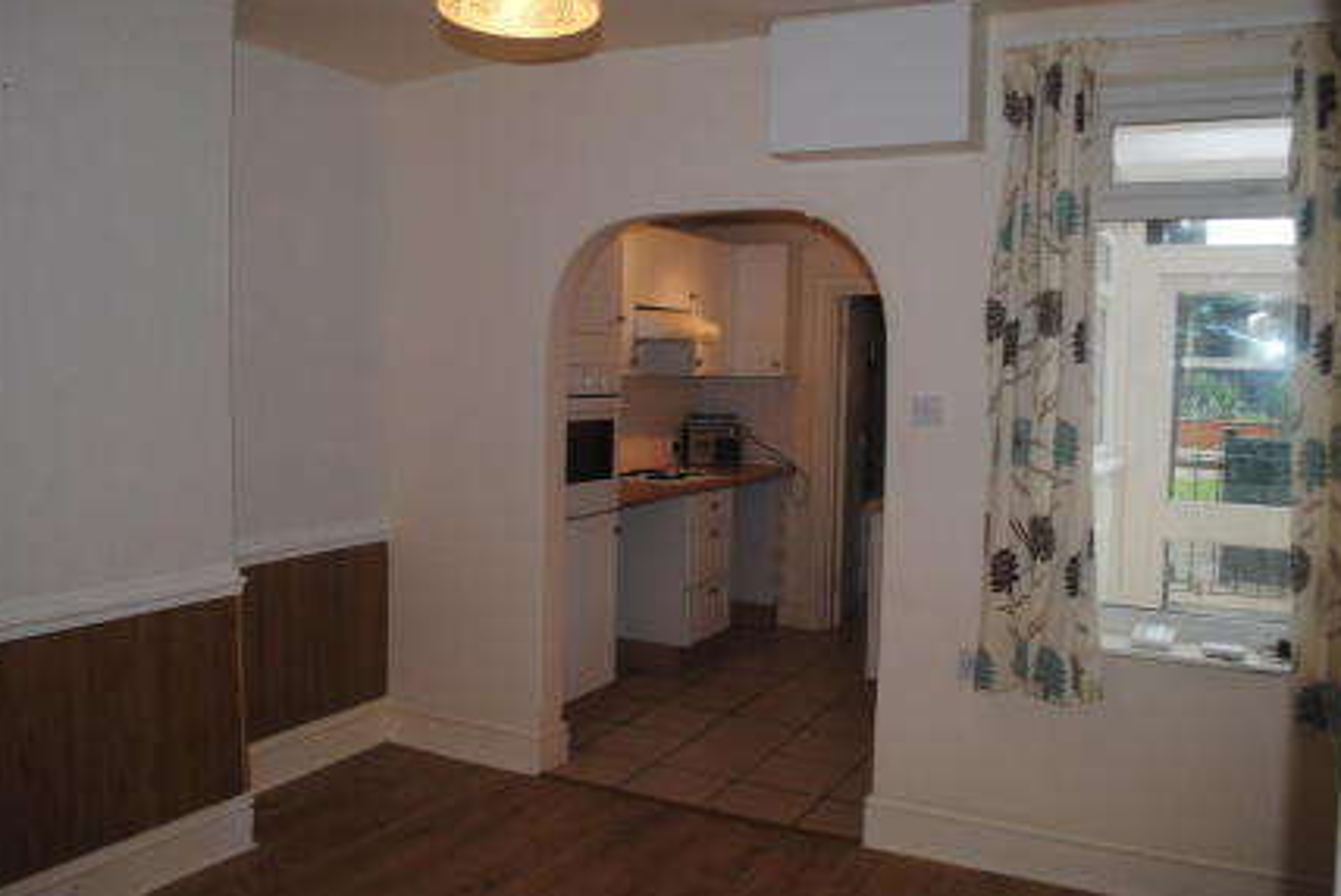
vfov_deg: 43.6
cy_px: 412
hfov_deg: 61.8
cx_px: 624
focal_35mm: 30
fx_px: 1118
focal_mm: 18
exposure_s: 1/60
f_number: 3.5
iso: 200
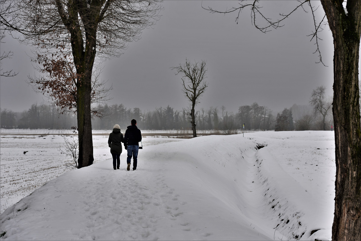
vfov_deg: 13.1
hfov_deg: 19.4
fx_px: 1053
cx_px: 180
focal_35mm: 105
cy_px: 120
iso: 100
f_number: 8
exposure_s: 1/320
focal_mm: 105
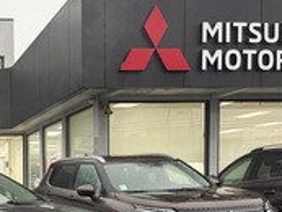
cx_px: -31
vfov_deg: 22.4
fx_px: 514
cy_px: 213
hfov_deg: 27.9
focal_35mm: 63
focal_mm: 5.96
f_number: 1.6
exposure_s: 1/50
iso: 125
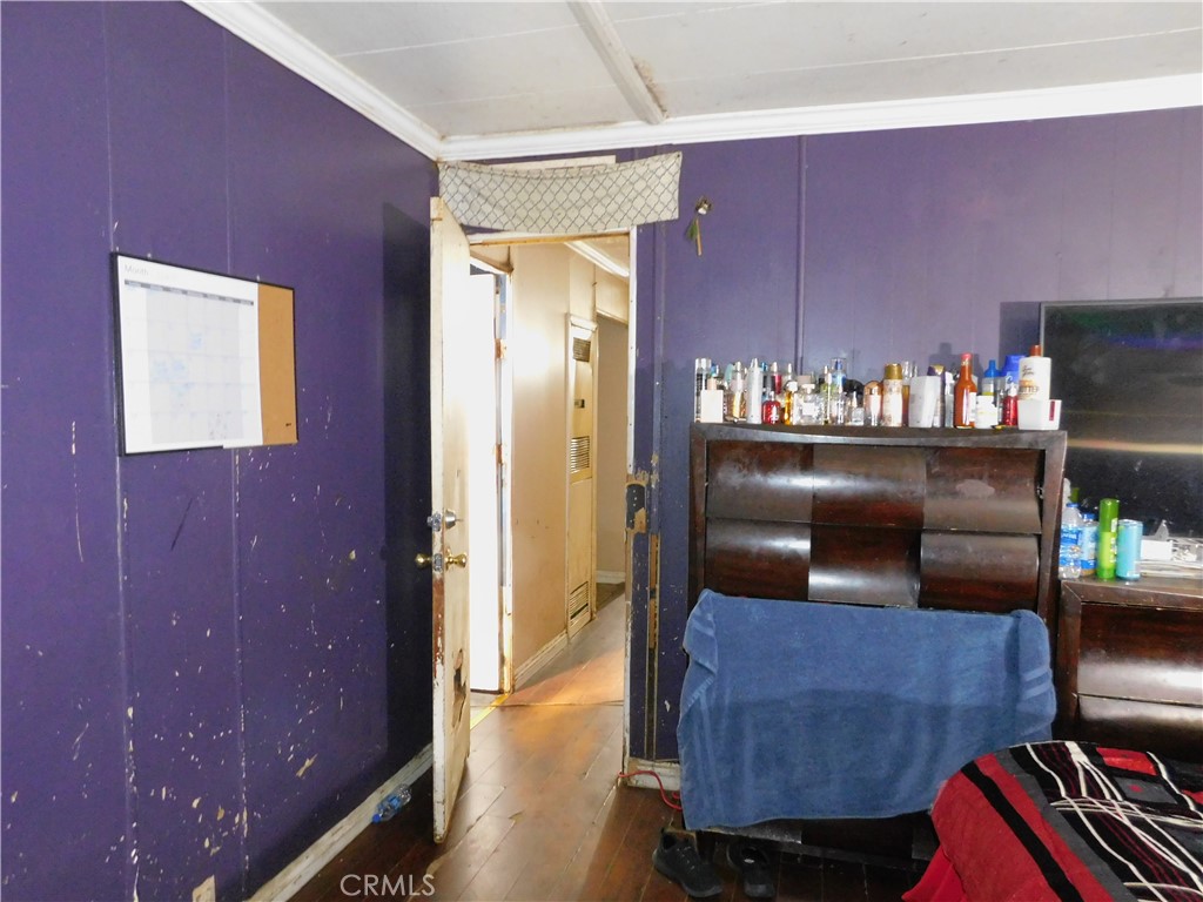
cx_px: 602
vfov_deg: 58.9
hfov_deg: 73.9
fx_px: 799
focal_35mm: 23
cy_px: 451
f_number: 3
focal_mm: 4
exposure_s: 1/5
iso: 800
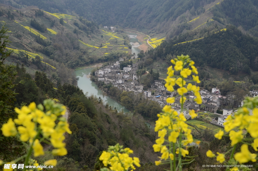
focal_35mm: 57
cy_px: 86
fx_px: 408
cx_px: 129
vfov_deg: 23.7
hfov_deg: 35.1
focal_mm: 38
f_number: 11
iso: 125
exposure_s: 1/125
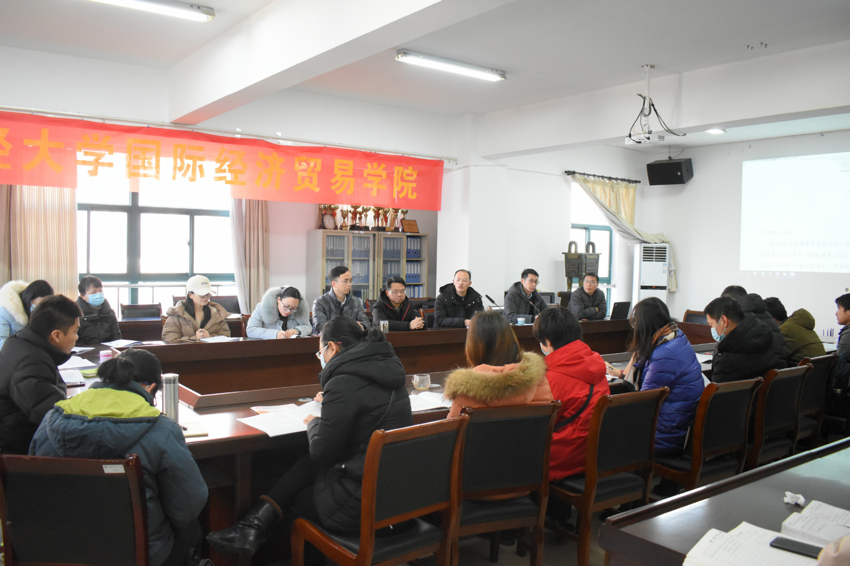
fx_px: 708
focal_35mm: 30
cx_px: 425
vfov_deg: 43.6
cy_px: 283
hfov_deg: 61.9
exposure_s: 1/125
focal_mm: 20
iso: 2500
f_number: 3.5
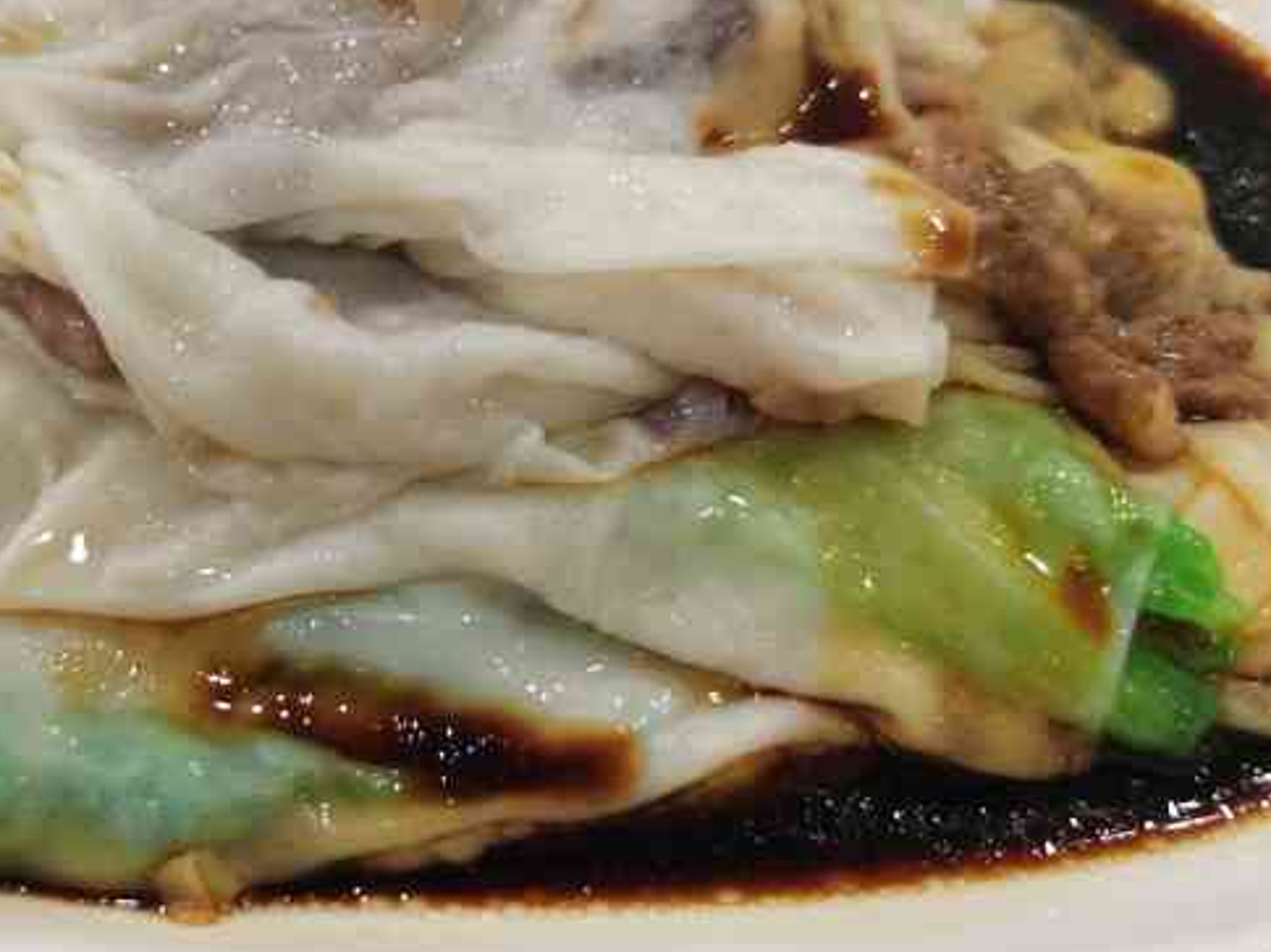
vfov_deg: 36.4
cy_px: 311
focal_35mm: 39
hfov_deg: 47.1
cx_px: 414
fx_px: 1431
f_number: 1.6
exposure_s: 1/50
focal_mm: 5.56
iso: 160
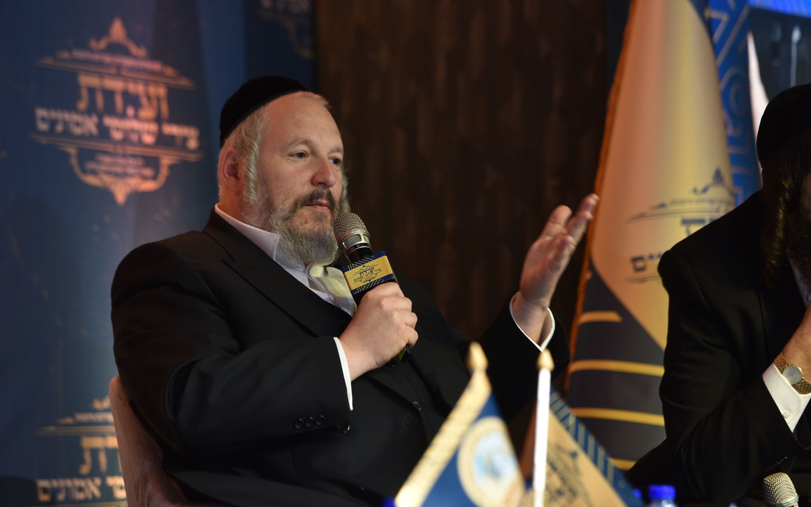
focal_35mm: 143
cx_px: 406
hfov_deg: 14.6
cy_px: 259
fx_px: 3161
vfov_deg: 9.2
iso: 640
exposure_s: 1/100
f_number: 3.5
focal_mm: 140
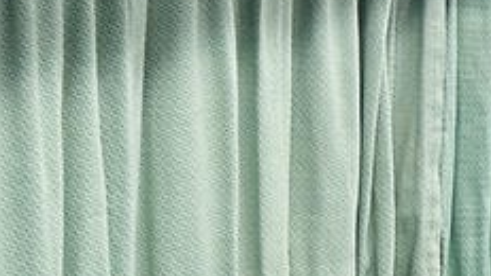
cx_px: 1263
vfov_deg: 8.6
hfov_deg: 11.9
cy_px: -197
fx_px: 1771
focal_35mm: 136
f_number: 1.78
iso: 320
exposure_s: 1/60
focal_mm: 6.86
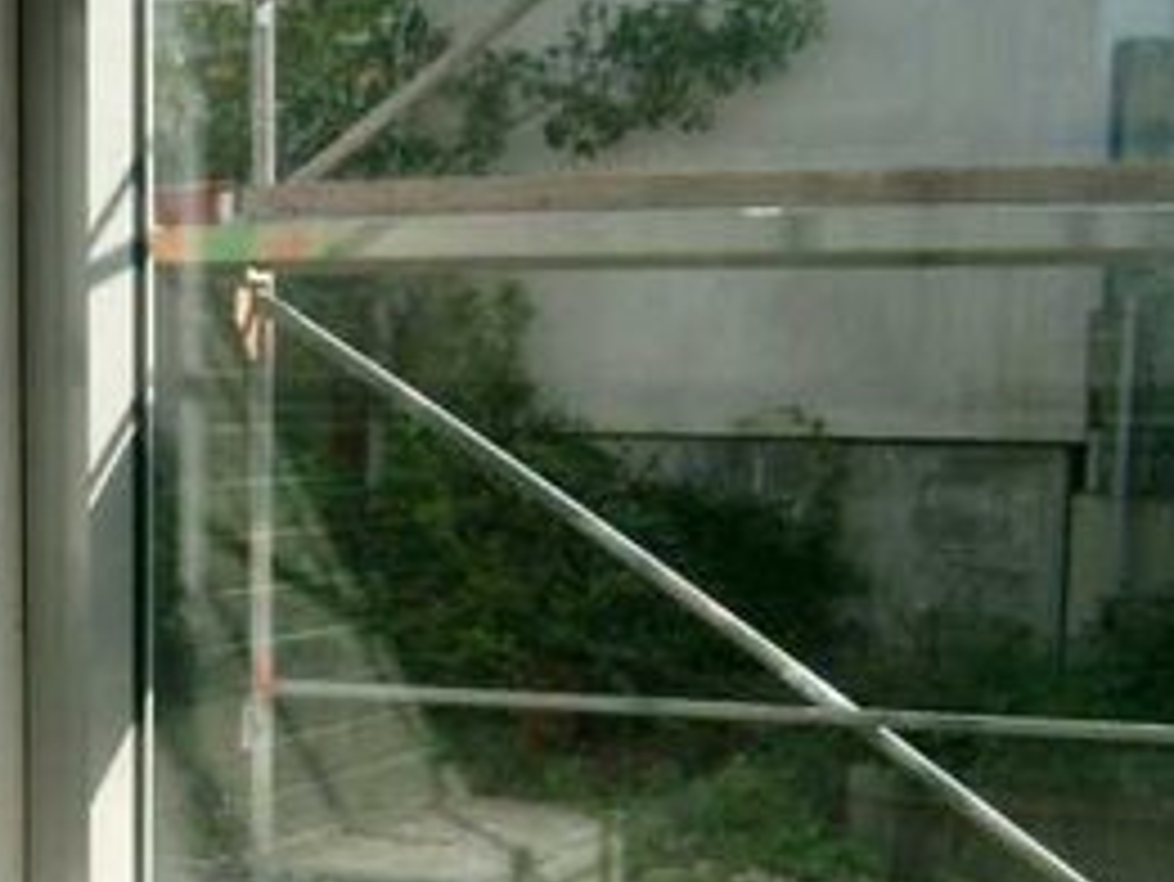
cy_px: 968
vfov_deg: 16.8
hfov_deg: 22.2
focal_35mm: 85
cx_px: 22
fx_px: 2884
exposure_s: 1/800
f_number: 2.6
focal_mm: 7.6
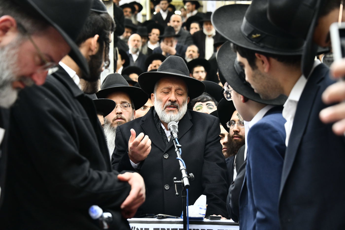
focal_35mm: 85
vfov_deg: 16.1
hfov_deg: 23.9
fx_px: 814
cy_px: 115
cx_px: 172
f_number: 5.6
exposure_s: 1/250
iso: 1250
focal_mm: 85
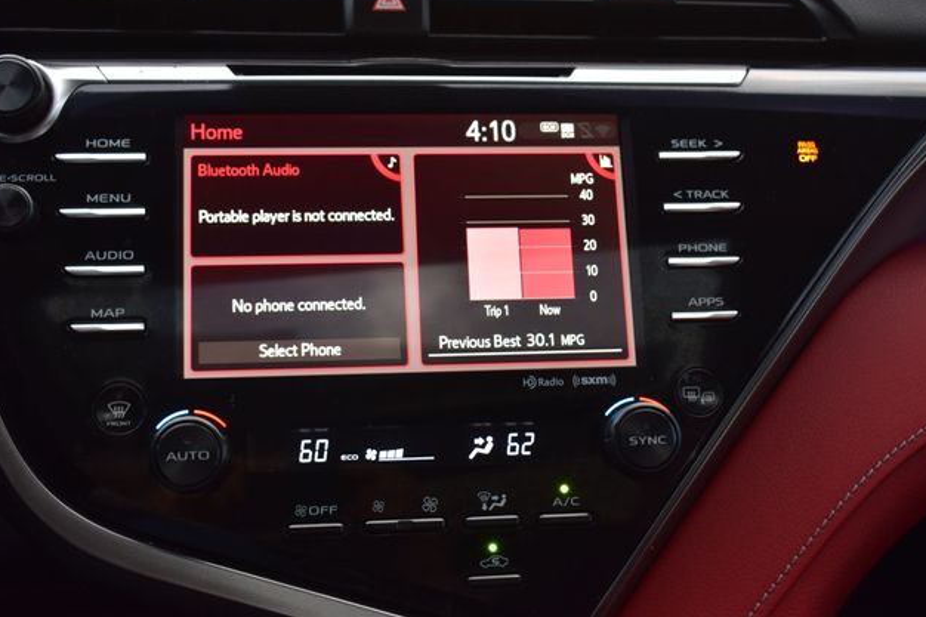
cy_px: 305
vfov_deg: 28.3
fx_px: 1222
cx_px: 469
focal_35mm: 48
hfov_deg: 41.5
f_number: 6.3
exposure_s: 1/15
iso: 450
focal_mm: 31
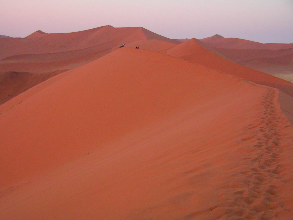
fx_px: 322
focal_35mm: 38
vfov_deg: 37.7
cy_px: 110
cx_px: 146
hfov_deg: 49.0
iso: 50
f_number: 3.2
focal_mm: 6.3
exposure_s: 1/60
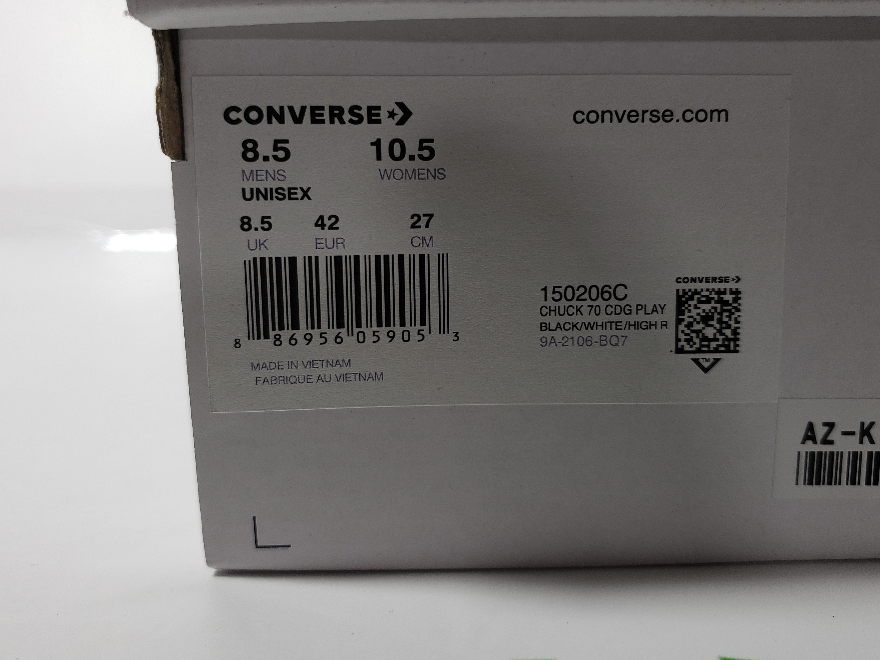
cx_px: 442
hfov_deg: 58.4
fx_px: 788
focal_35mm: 31
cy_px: 290
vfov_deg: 45.3
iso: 50
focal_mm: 4.3
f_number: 1.5
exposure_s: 1/407
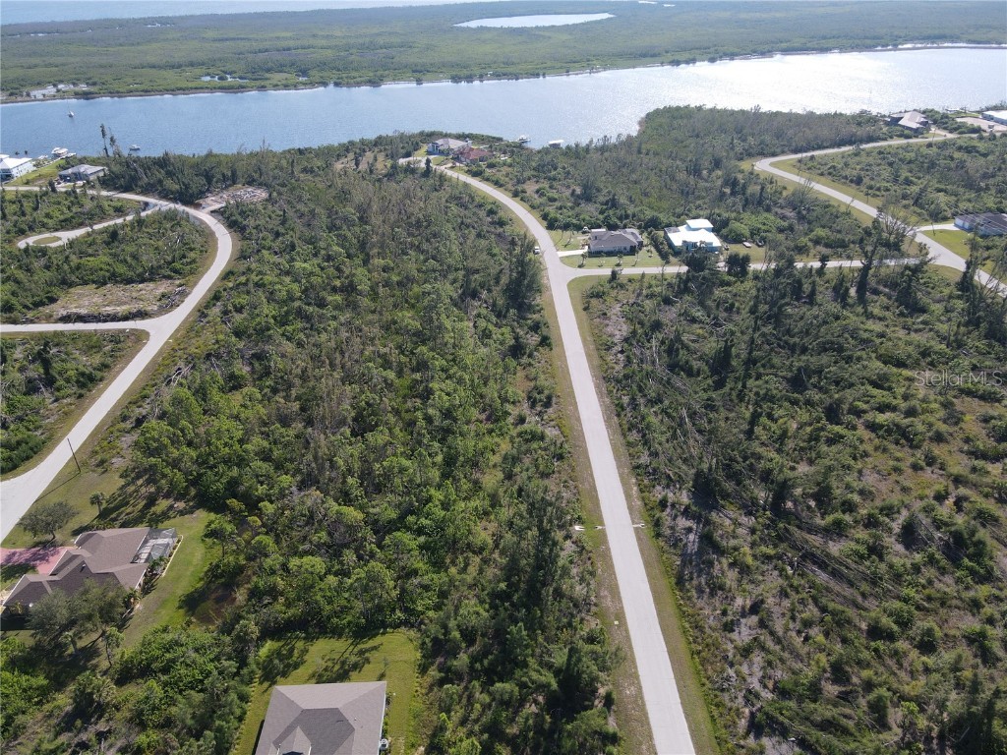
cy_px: 378
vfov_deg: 56.8
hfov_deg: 71.6
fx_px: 698
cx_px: 504
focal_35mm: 24
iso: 100
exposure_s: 1/350
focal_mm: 4.5
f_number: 2.8
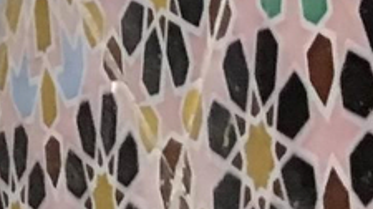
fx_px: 2223
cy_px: -340
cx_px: -663
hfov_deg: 8.4
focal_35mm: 225
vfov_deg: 5.2
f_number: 2.2
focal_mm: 4.15
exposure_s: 1/25
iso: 200
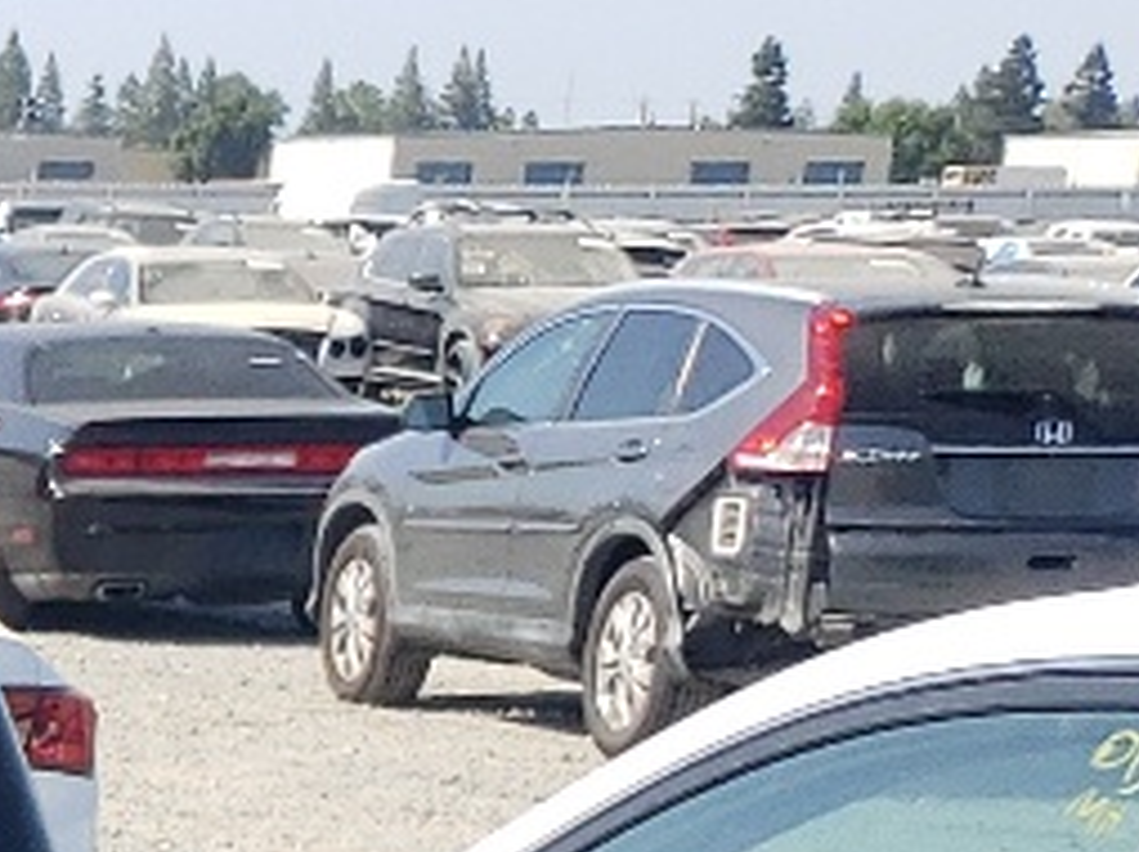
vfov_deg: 8.7
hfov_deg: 9.4
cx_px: -2291
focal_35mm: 164
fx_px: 5391
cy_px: 1502
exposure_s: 1/1429
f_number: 1.5
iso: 50
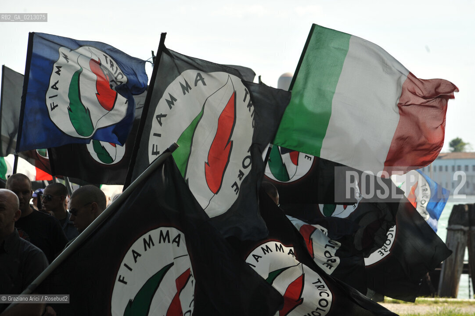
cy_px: 158
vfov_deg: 7.6
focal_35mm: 180
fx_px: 2373
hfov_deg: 11.4
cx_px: 238
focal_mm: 180
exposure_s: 1/500
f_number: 11
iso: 500
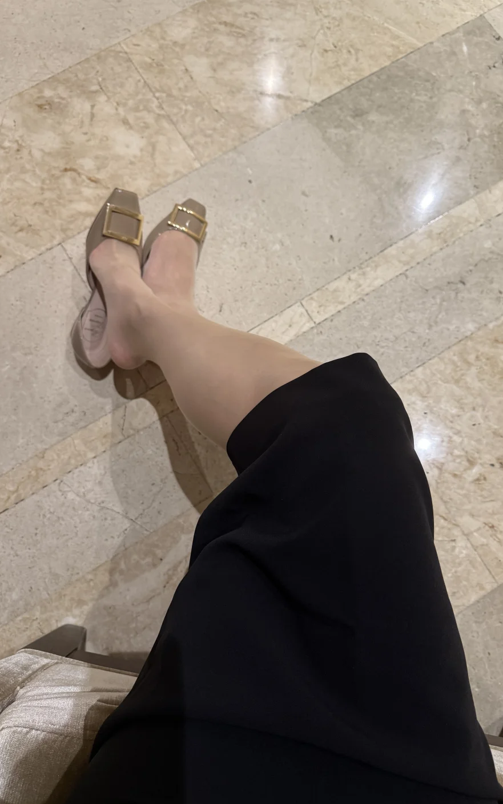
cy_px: 401
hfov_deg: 47.6
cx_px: 263
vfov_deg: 70.4
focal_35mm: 26
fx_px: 570
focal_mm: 6.76
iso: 320
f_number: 1.78
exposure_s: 1/50
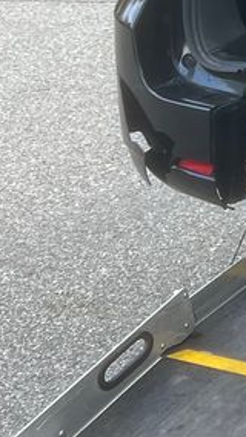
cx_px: 612
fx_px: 1847
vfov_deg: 13.3
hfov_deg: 7.1
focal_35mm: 159
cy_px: -25
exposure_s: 1/121
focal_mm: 5.7
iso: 40
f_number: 1.5
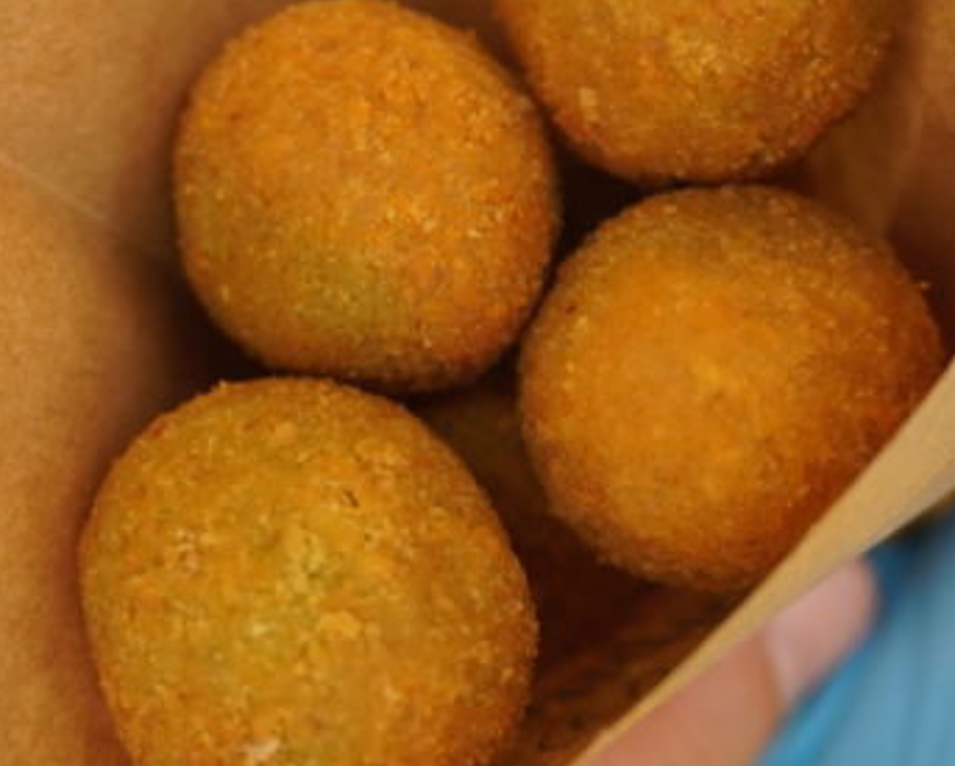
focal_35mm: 64
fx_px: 1810
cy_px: 262
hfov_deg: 29.5
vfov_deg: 23.8
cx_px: 420
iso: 400
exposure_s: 1/160
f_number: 4.5
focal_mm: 26
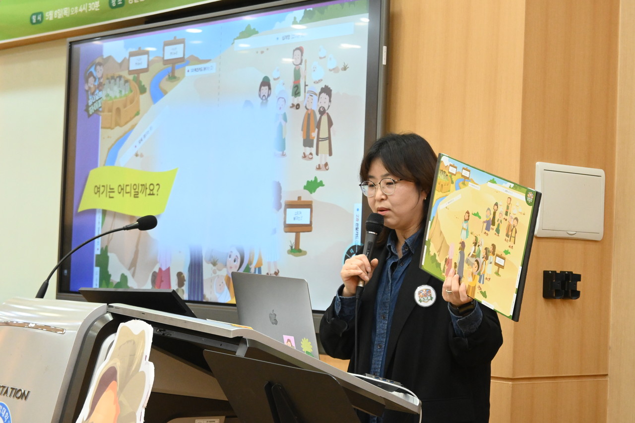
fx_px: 1323
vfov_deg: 18.2
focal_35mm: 75
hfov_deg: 27.0
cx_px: 318
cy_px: 212
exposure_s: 1/125
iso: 3200
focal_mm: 50
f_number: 6.3
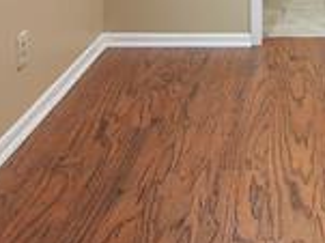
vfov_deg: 19.4
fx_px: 572
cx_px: 293
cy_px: -166
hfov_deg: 30.3
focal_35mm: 61
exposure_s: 1/15
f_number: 7.1
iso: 100
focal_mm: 10
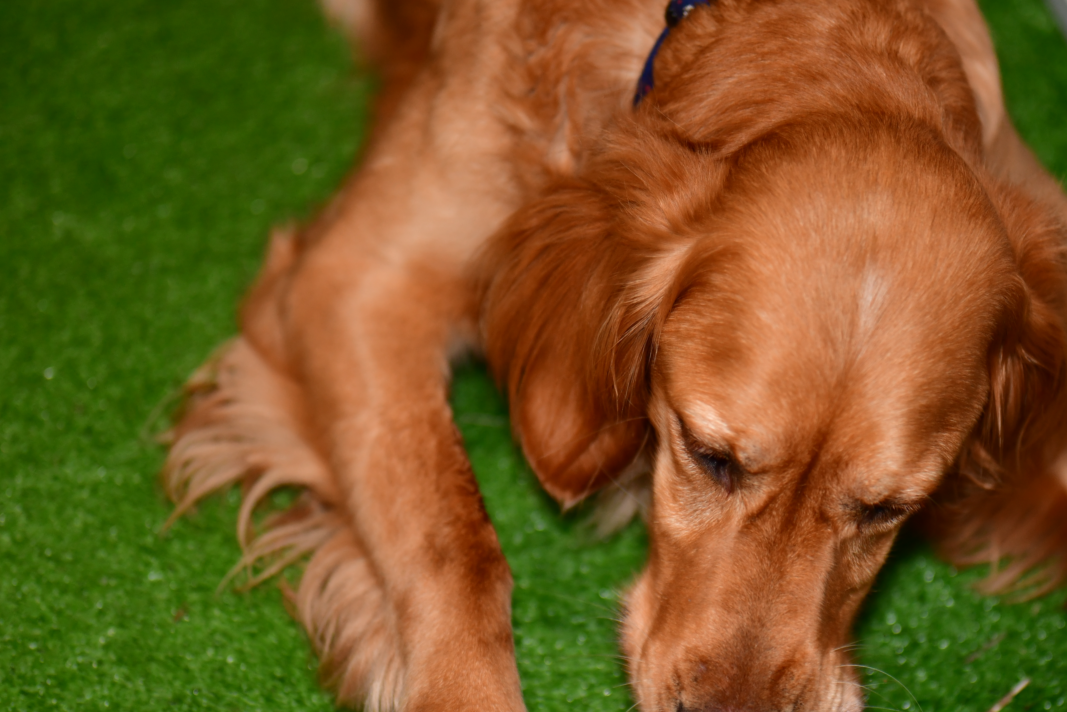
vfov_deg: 9.6
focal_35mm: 143
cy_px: 530
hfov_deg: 14.3
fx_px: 4238
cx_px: 654
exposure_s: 1/60
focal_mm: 85
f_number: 1.8
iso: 800
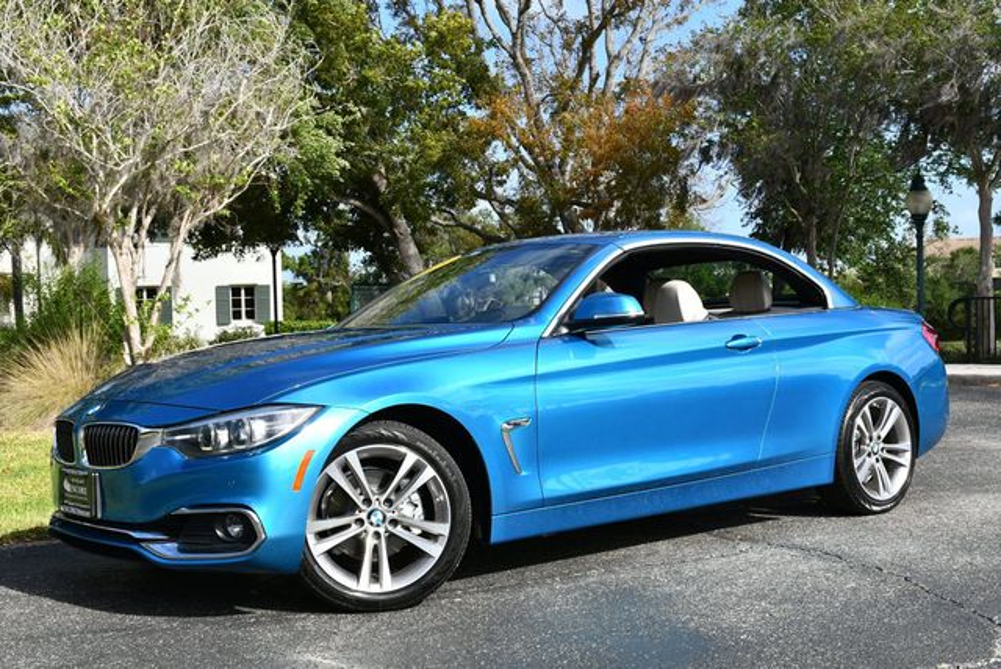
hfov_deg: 41.1
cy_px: 334
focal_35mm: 48
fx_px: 1336
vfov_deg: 28.1
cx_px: 500
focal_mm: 24
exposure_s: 1/250
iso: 110
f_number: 8
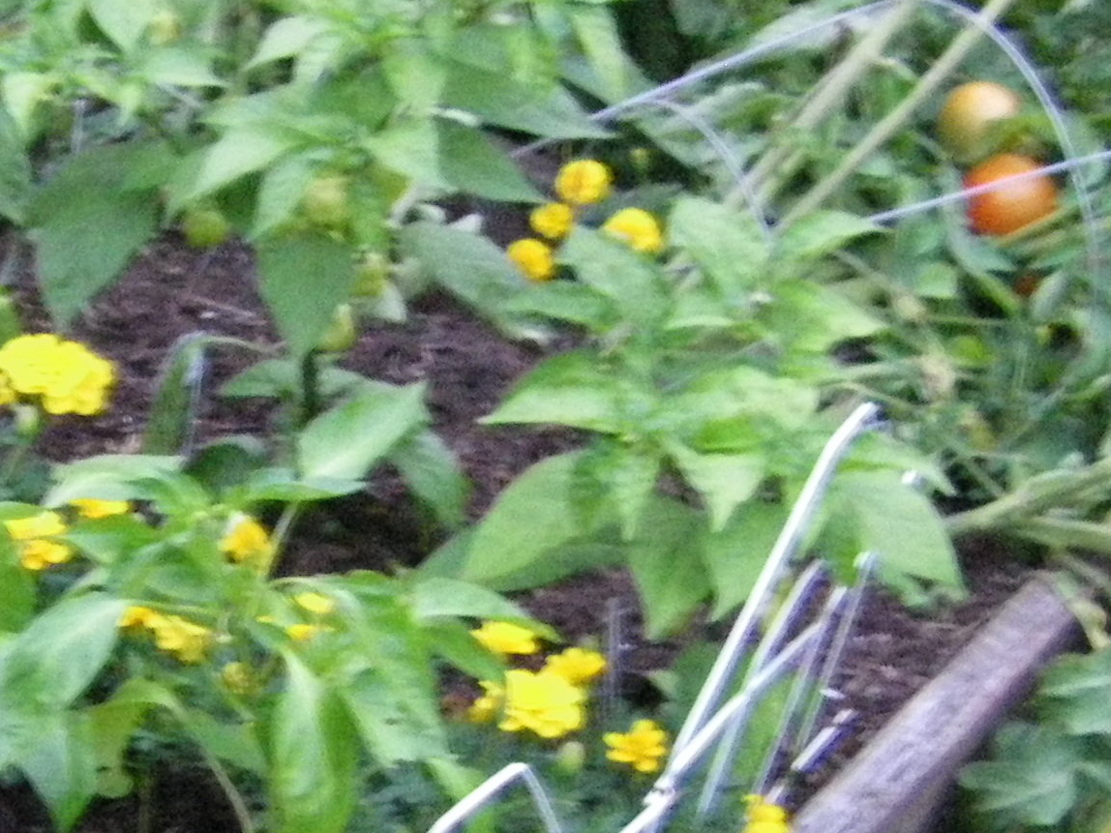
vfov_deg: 13.7
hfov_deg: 18.1
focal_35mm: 108
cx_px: 293
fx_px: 3466
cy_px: 584
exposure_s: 1/6
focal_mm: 6.3
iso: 800
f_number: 3.5
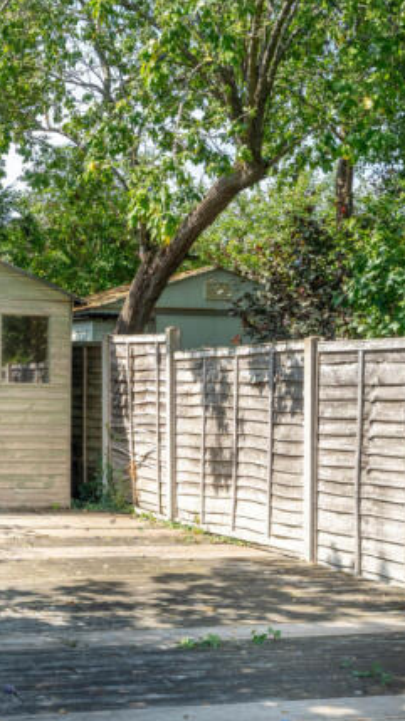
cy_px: 366
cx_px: -73
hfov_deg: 20.2
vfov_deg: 37.2
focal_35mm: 56
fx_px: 1070
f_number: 8
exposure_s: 1/1000
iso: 320
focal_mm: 35
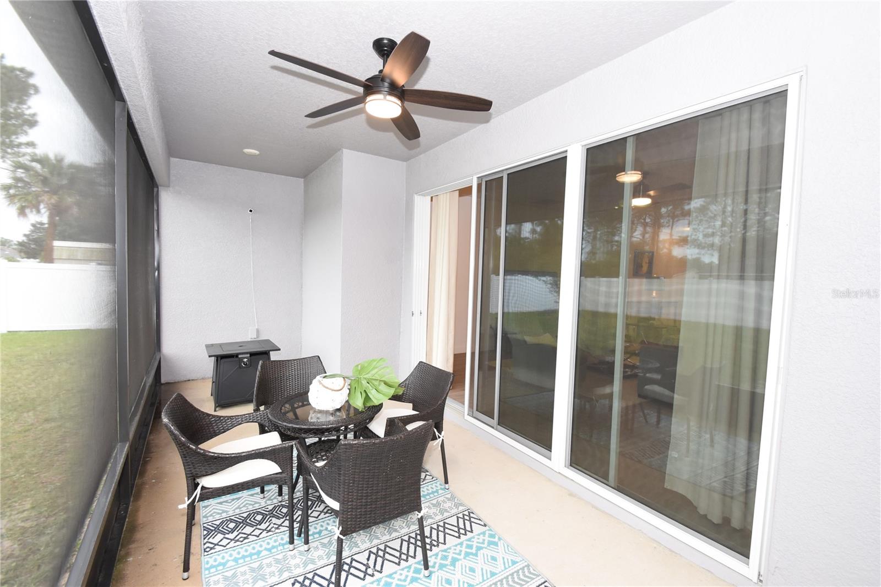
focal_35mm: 15
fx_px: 367
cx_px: 440
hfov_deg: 100.4
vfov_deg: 77.3
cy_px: 294
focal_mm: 10
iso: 900
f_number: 5.6
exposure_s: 1/60
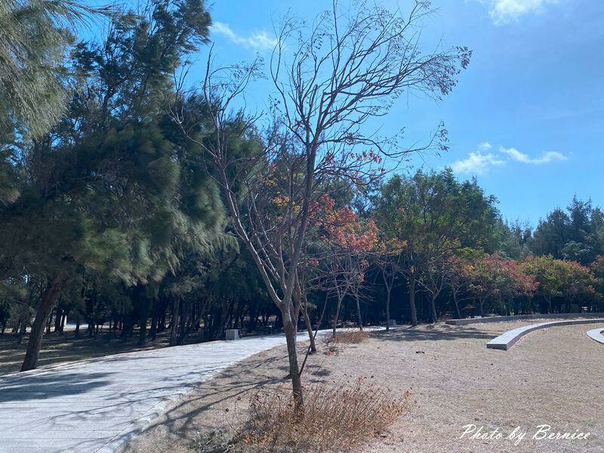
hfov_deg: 67.3
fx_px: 454
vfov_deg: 53.1
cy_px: 226
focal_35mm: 26
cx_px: 302
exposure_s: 1/4274
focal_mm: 4.25
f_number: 1.8
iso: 32
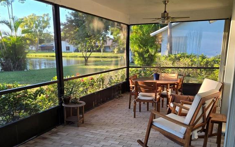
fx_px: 211
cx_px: 117
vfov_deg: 38.0
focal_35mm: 33
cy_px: 96
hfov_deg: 58.1
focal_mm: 5.4
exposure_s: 1/180
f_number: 1.8
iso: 64
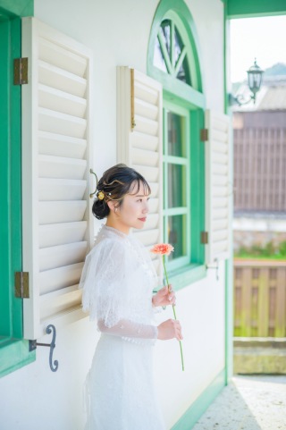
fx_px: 597
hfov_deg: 27.0
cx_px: 143
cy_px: 215
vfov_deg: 39.6
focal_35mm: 50
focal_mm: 50
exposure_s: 1/640
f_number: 2
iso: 100
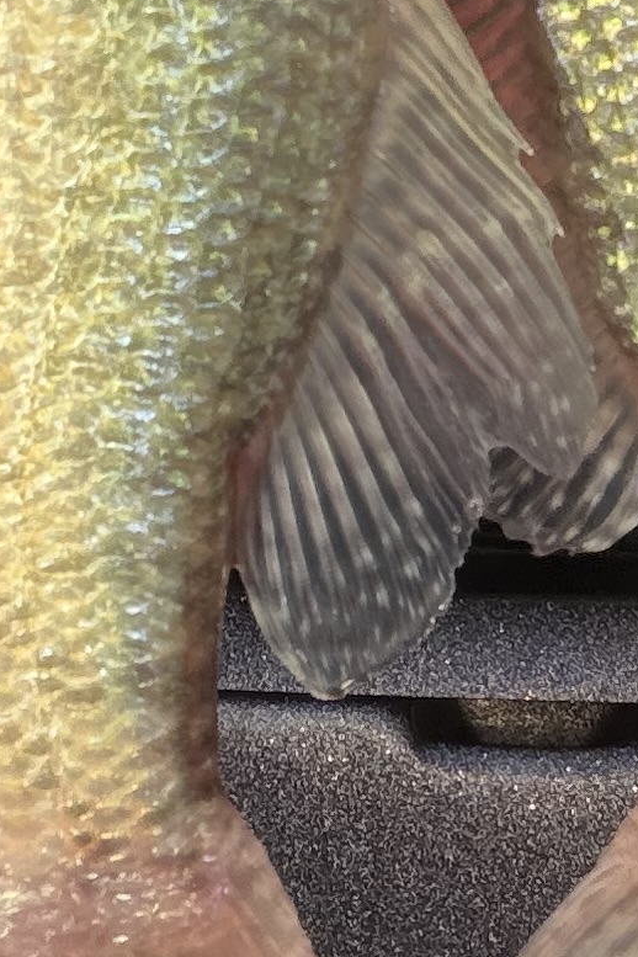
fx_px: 3296
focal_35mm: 124
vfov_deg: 16.1
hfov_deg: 11.1
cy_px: -48
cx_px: 337
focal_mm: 2.71
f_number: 1.9
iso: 40
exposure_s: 1/1190
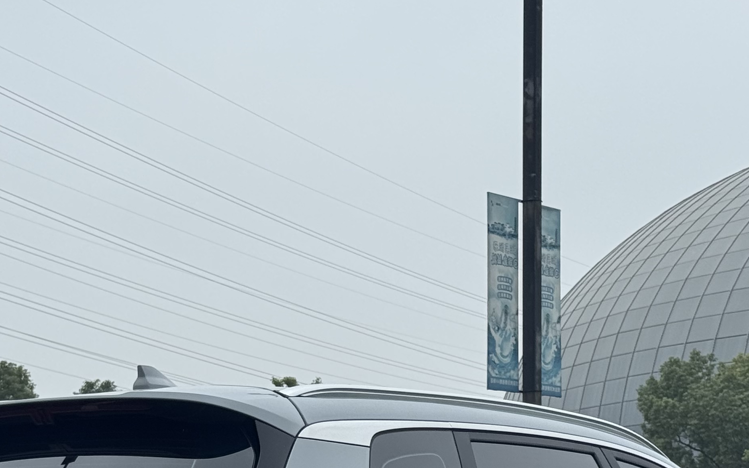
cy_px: 519
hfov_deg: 18.9
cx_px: 343
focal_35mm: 110
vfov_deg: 11.7
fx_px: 2246
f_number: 1.78
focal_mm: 6.76
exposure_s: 1/1215
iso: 64
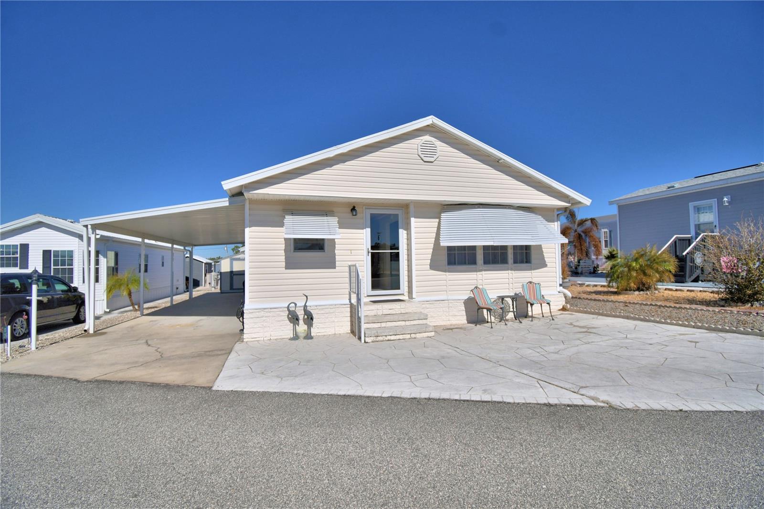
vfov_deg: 77.3
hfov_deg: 100.4
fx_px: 318
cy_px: 254
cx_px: 382
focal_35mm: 15
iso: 100
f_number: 4.5
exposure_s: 1/3200
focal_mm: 10
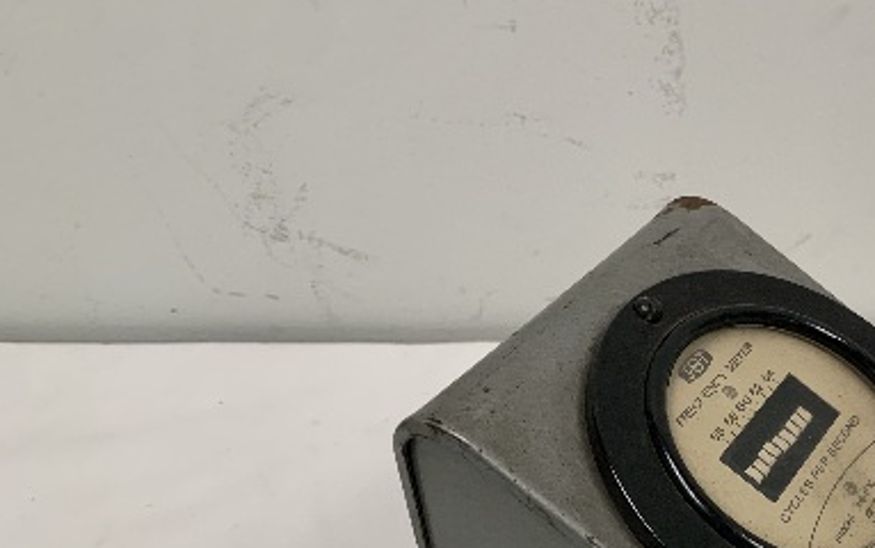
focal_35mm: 46
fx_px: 1098
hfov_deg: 41.3
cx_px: 717
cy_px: 448
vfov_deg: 27.4
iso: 80
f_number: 1.8
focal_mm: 4.25
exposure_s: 1/120
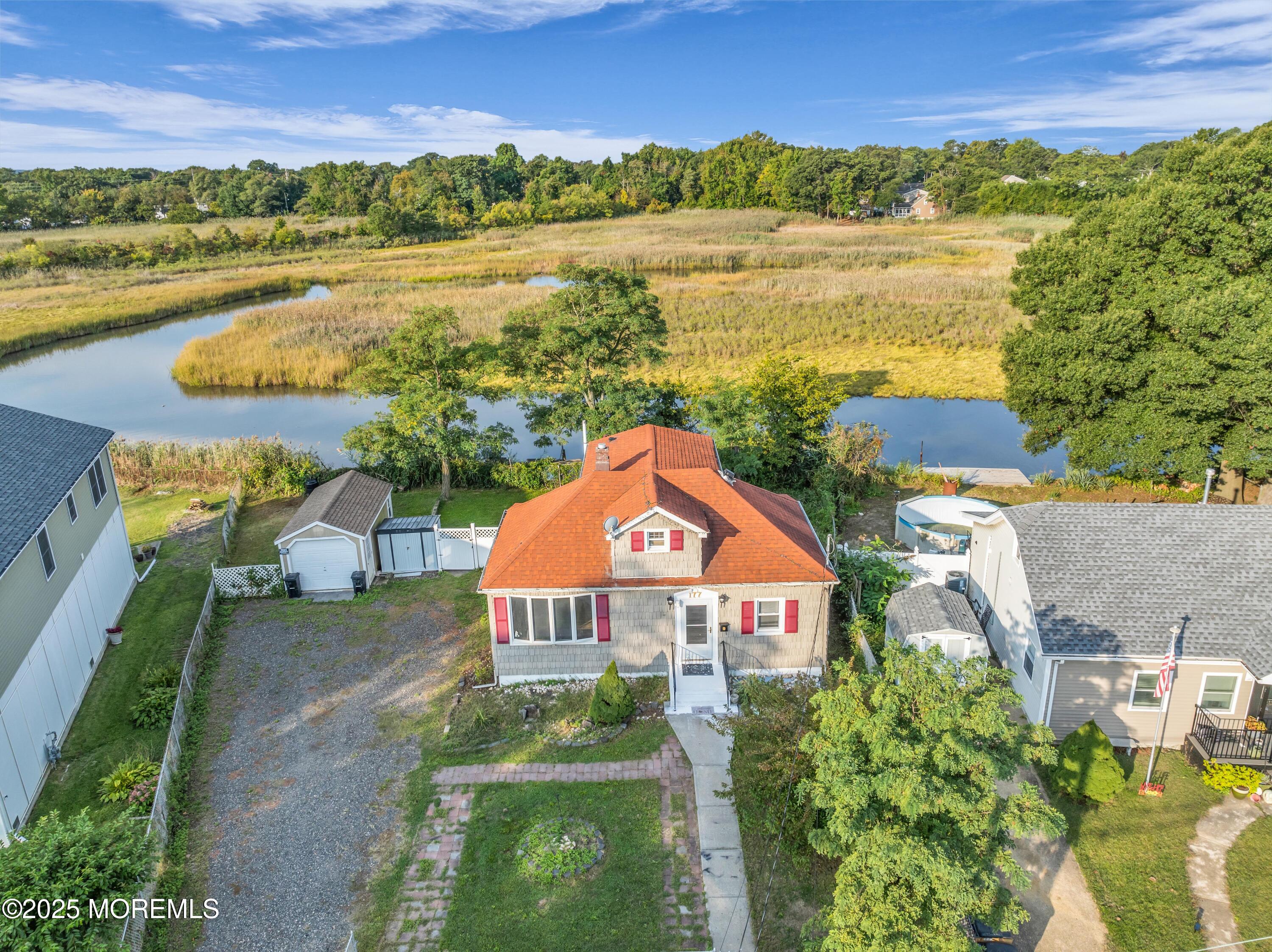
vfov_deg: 56.8
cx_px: 636
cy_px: 476
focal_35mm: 24
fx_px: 881
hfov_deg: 71.6
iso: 130
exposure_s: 1/1250
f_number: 2.8
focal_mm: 12.29
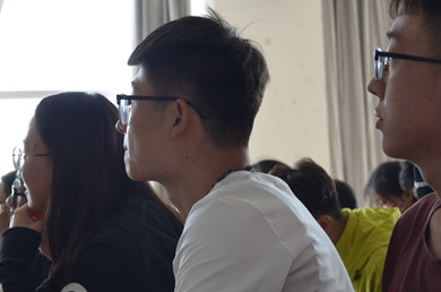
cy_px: 186
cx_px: 200
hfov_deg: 18.5
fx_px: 1354
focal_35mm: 111
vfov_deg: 12.3
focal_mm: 45
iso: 400
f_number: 4.8
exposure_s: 1/30
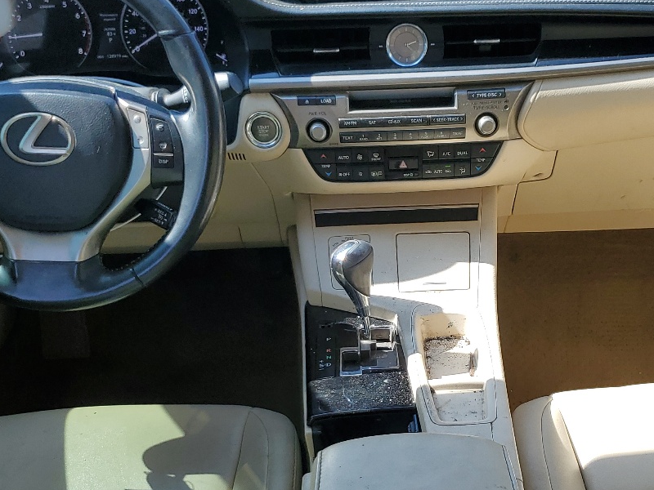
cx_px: 379
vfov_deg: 27.3
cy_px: 408
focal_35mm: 52
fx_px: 982
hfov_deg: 36.7
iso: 50
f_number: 1.5
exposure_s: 1/625
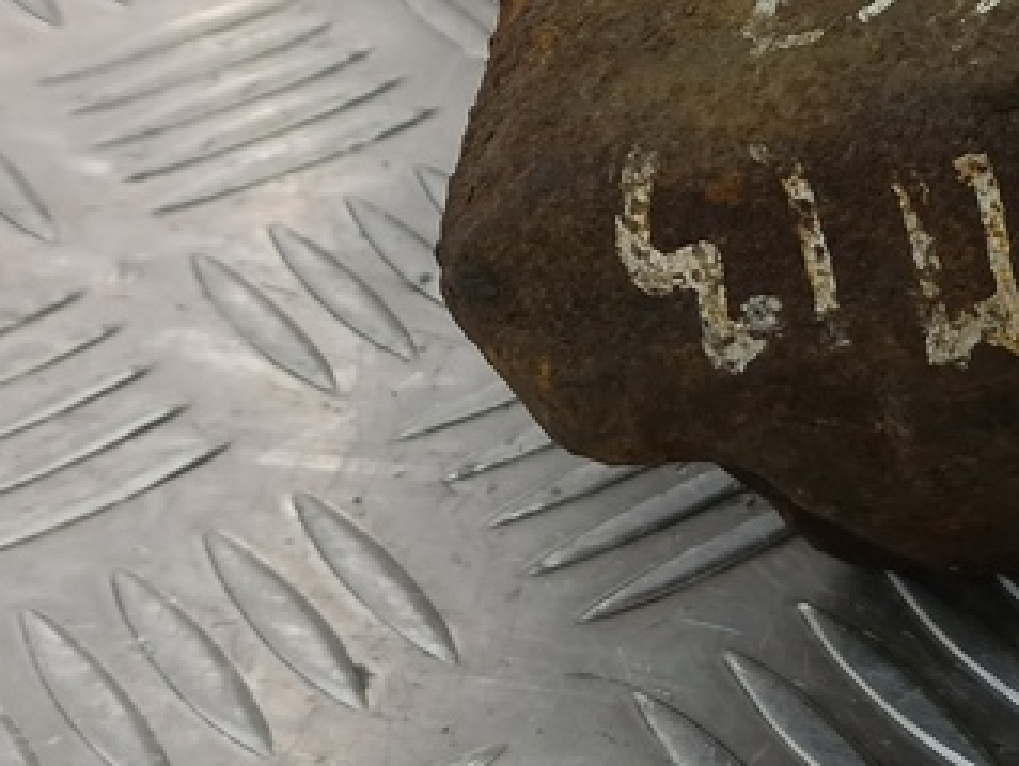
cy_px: 22
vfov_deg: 19.4
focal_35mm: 74
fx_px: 2180
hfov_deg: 23.4
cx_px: 1307
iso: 156
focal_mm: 4.11
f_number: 1.6
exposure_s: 1/100
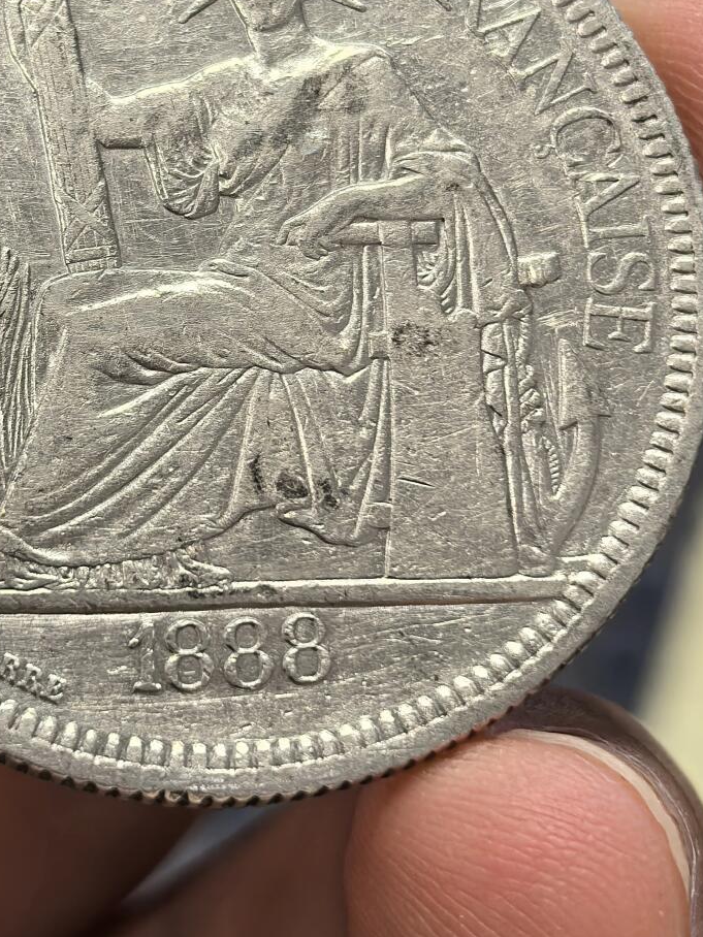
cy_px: 324
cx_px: 190
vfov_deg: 18.3
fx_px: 2897
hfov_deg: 13.8
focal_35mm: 107
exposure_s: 1/100
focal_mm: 6.98
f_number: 2
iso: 200
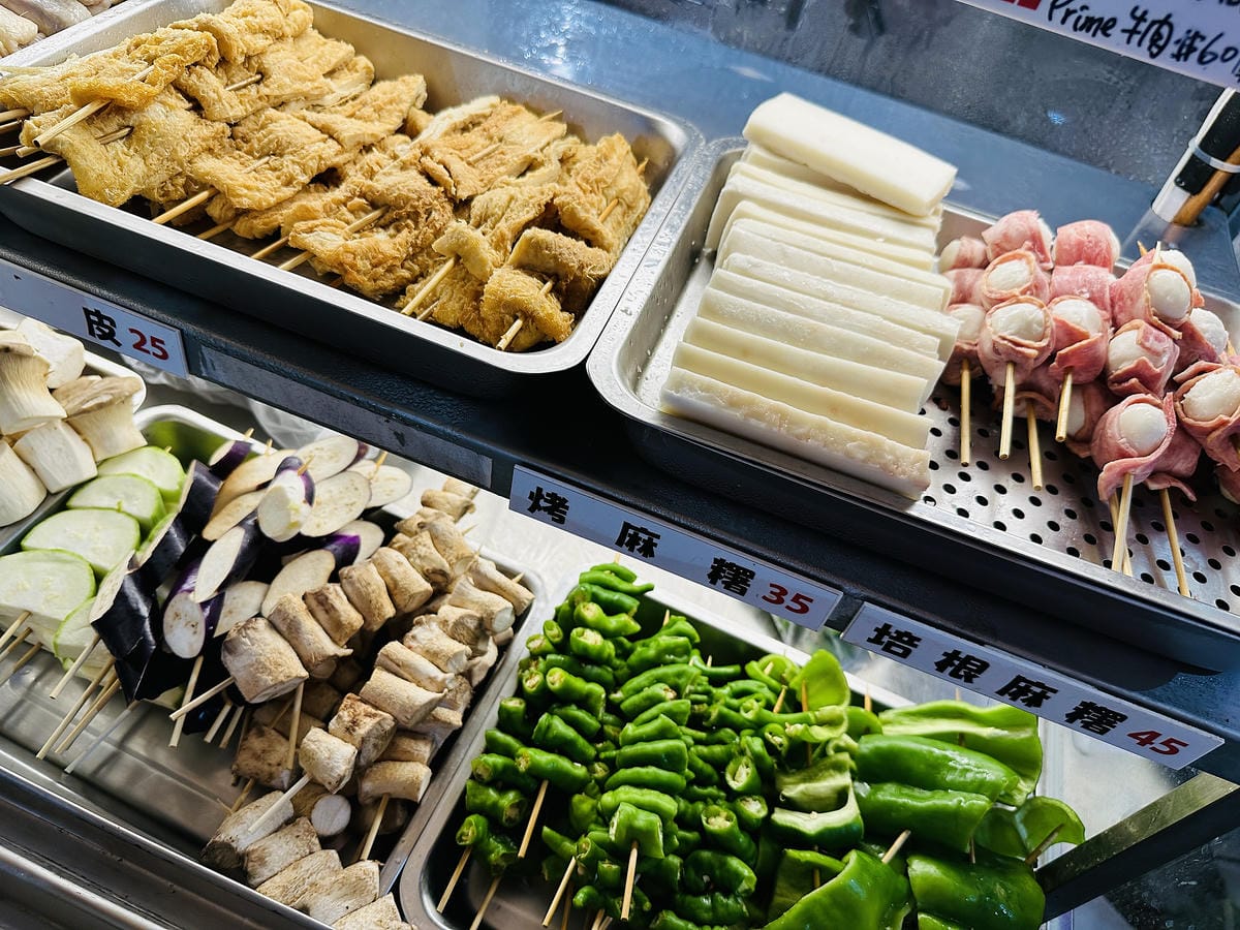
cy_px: 465
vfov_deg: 56.8
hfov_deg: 71.6
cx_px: 620
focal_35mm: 24
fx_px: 860
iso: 80
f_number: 1.78
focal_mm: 6.86
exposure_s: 1/120
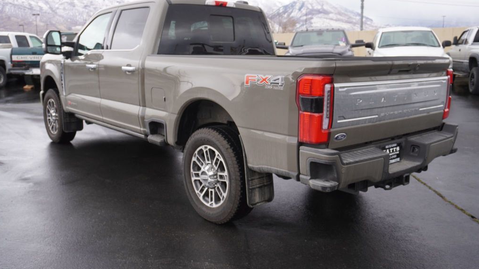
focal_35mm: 35
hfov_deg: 56.6
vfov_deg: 33.7
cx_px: 238
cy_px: 130
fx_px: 444
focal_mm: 22
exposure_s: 1/80
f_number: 4.5
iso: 100
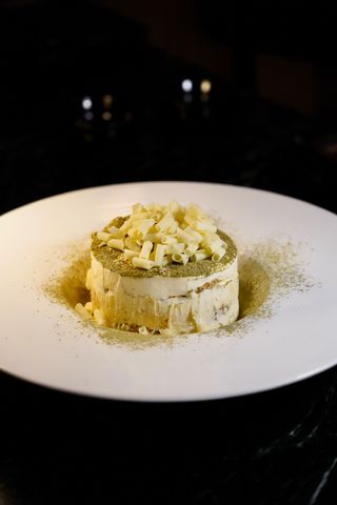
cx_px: 168
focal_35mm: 66
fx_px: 927
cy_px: 252
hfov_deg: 20.6
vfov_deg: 30.5
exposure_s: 1/500
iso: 16000
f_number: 5.6
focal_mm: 66
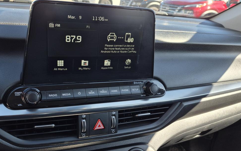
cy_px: 95
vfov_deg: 39.1
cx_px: 95
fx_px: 210
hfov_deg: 59.1
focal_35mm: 32
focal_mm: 5.4
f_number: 1.8
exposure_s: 1/196
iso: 25
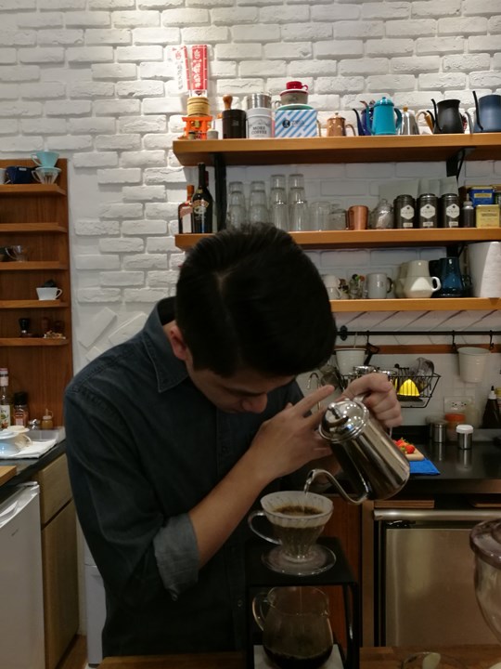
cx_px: 250
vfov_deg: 60.0
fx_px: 579
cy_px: 334
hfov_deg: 46.8
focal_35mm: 30
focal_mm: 4.5
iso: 200
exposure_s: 1/30
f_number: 2.2
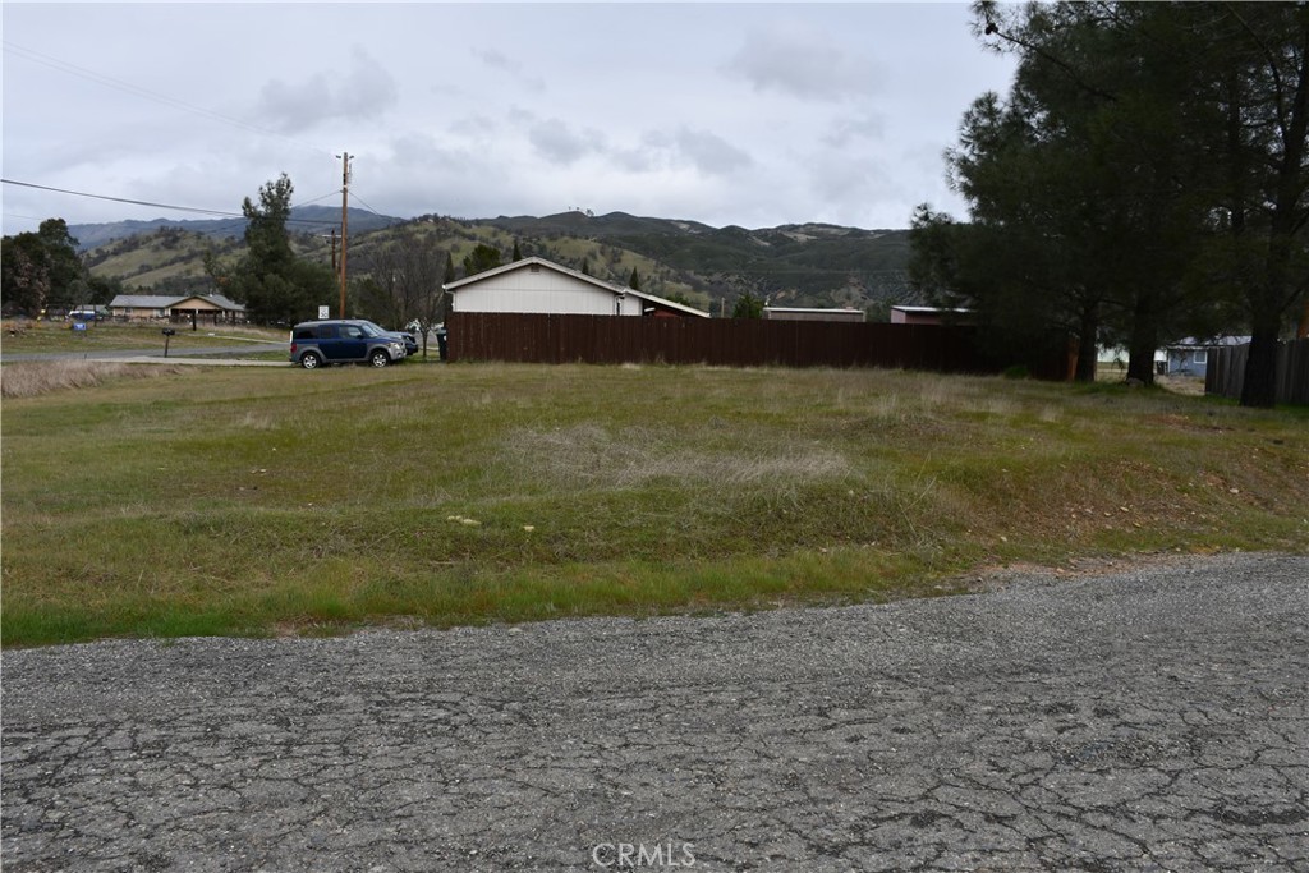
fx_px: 1091
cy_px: 436
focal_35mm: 30
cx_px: 654
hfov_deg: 61.9
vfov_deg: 43.6
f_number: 8
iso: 100
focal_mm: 20
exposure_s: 1/250
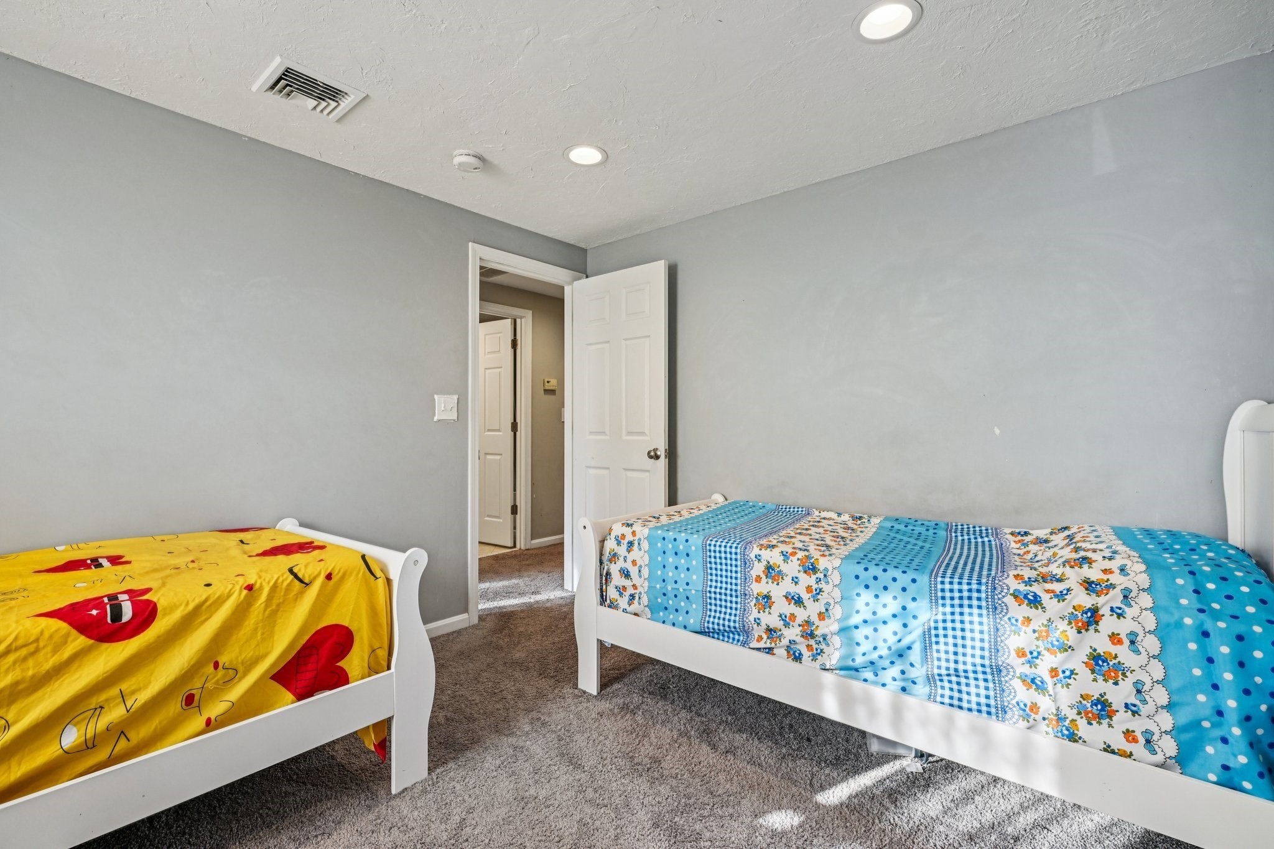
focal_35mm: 16
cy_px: 424
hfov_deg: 96.7
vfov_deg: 73.7
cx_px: 637
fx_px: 566
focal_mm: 16
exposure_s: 1/80
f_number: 8
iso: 400
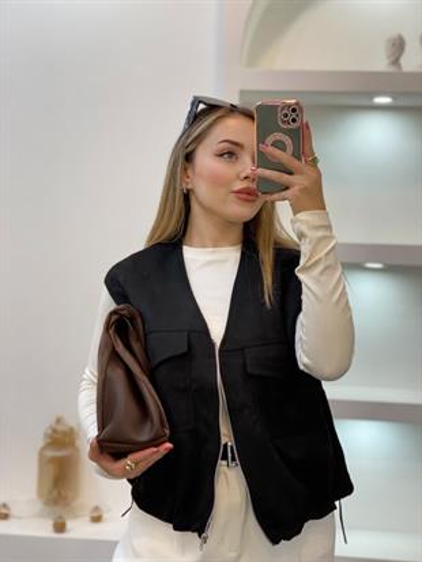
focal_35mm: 52
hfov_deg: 28.0
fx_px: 845
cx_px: 211
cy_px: 281
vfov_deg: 36.8
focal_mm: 6
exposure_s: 1/100
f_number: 2
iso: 100
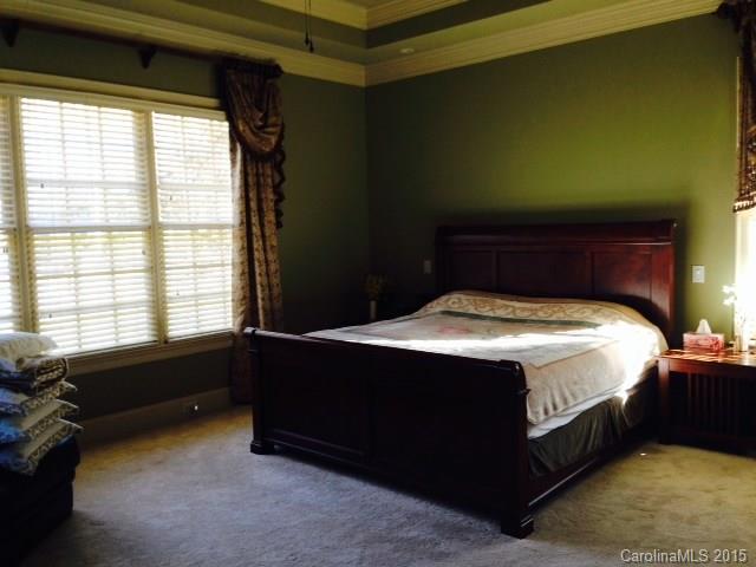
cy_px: 284
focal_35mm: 33
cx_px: 378
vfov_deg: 42.9
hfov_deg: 55.4
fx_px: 721
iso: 64
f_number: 2.4
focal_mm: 4.12
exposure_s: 1/20
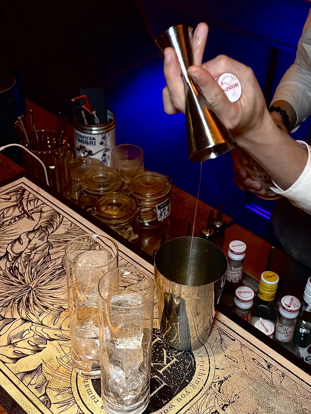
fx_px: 575
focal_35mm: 48
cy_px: 207
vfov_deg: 39.7
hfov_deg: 30.3
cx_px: 156
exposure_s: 1/23
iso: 800
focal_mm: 6.76
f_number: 1.78
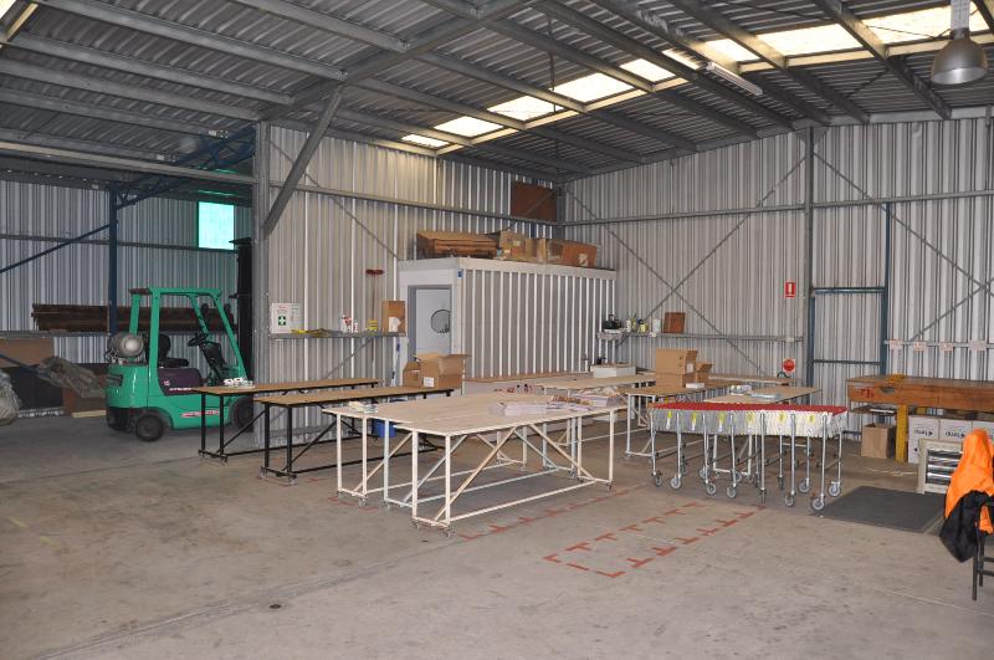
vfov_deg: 47.8
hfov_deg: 67.5
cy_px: 330
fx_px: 744
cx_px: 497
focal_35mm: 27
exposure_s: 1/60
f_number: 3.5
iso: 400
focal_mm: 18
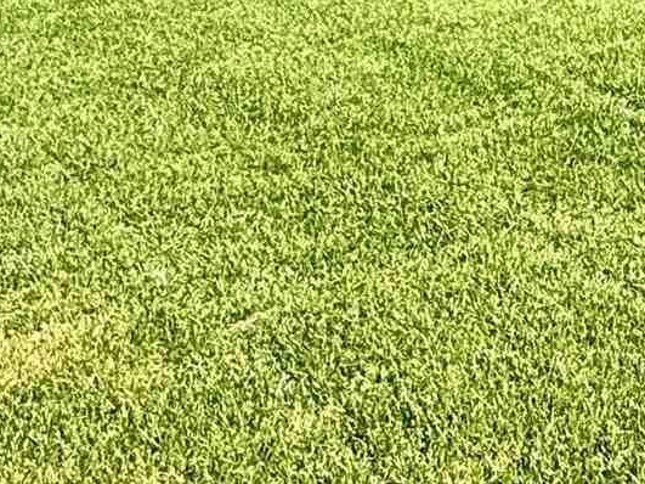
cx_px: 1062
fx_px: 1509
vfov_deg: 16.0
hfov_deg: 19.7
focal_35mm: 81
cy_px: -332
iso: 64
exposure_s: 1/1125
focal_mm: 2.22
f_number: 2.2
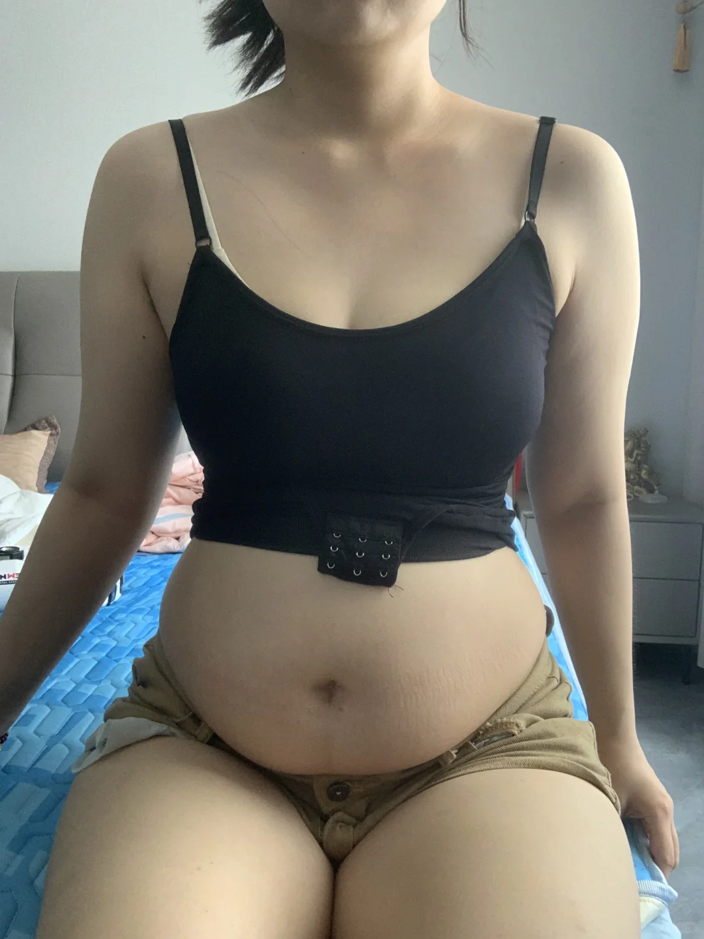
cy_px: 470
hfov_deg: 44.2
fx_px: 868
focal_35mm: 32
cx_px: 352
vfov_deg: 56.8
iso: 250
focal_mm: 2.87
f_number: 2.2
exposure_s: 1/60
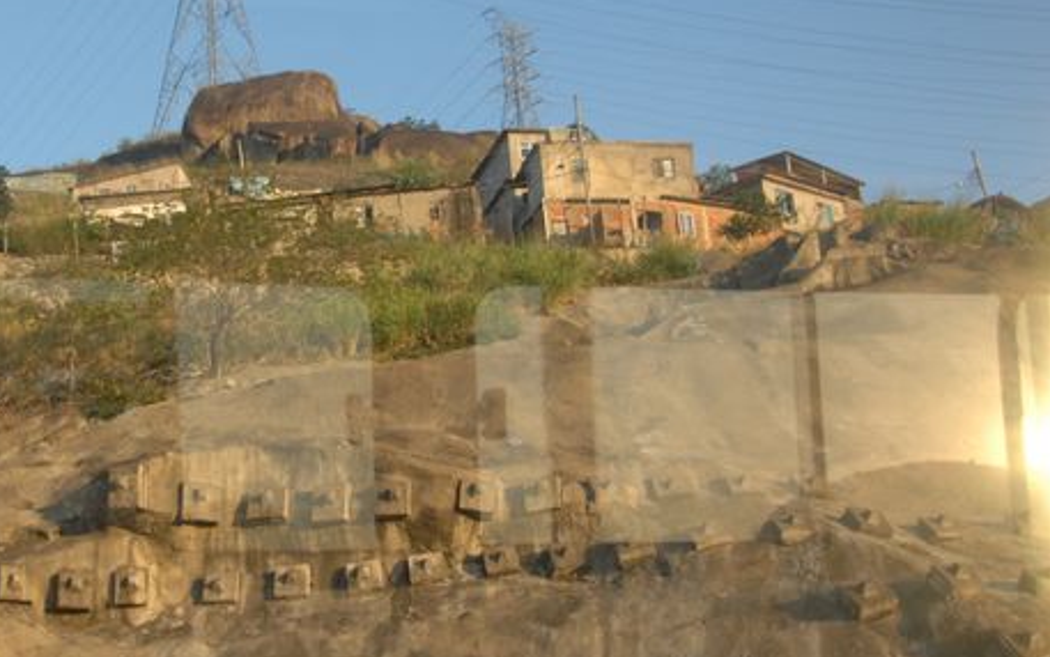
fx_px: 1652
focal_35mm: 58
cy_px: 316
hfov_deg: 34.8
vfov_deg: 22.5
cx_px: 319
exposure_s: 1/500
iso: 500
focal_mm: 27
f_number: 4.2
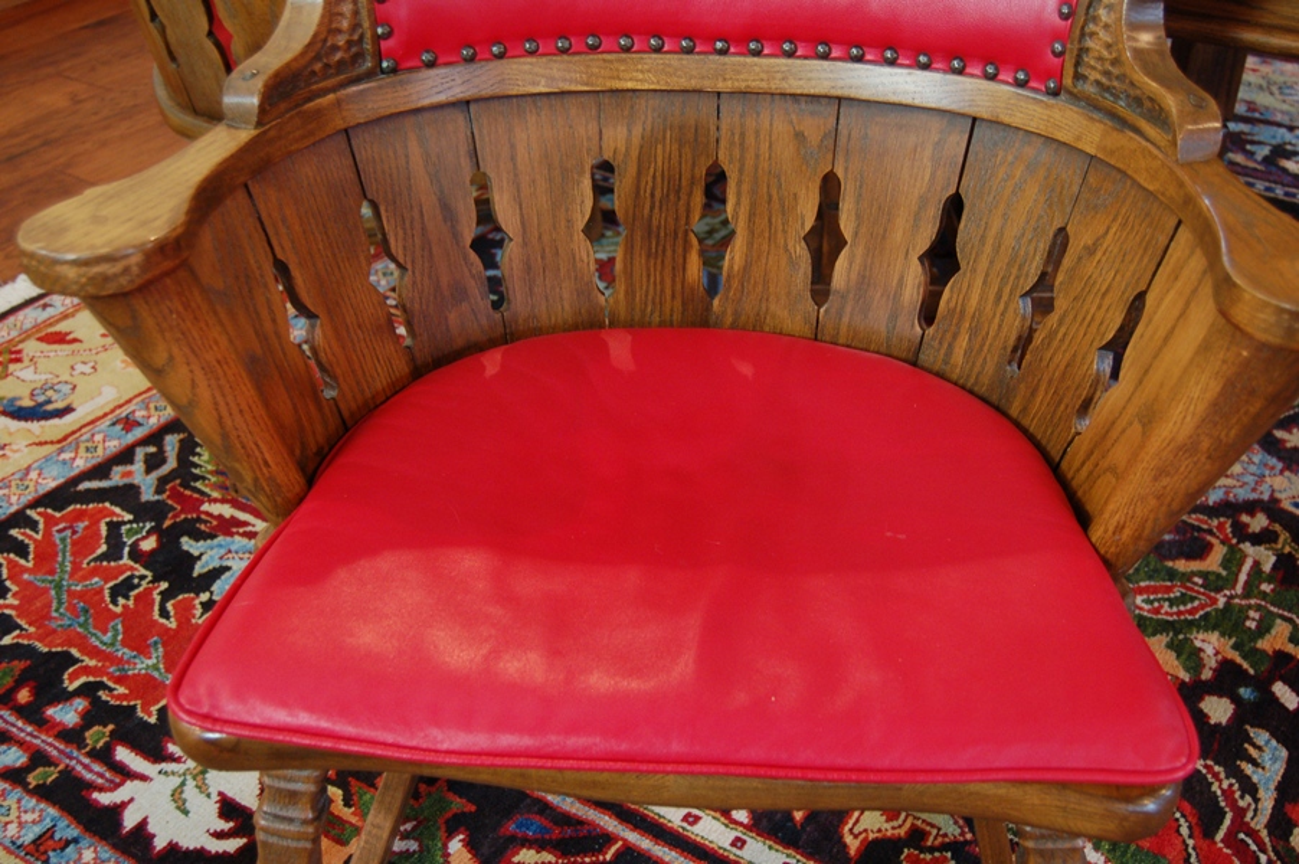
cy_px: 432
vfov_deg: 34.2
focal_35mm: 39
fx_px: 1406
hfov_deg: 49.6
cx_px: 650
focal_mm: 26
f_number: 4
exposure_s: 1/8
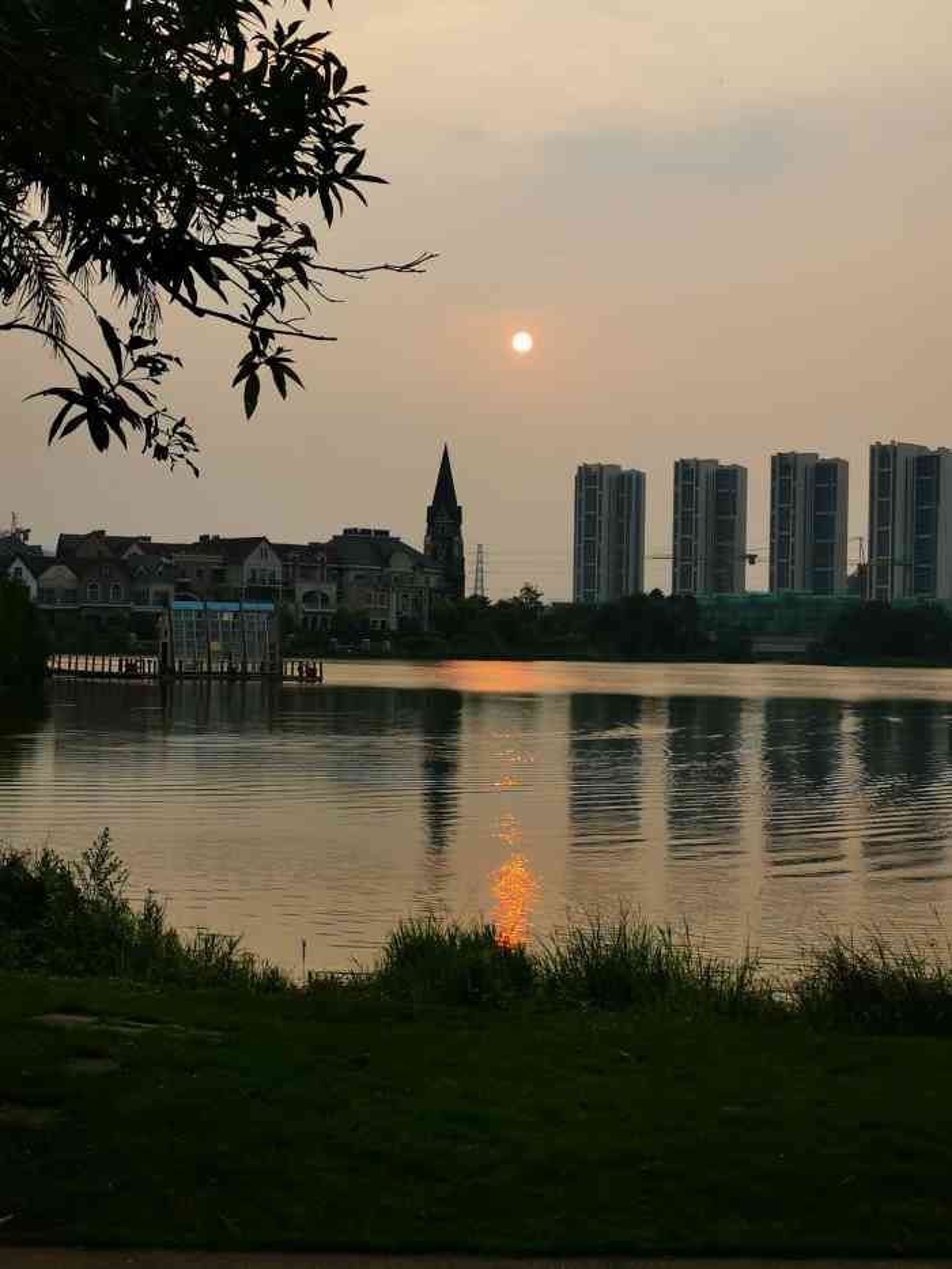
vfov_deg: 38.2
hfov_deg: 29.1
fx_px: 1833
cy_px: 634
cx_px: 476
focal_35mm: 50
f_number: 1.8
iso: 50
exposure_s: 1/2000
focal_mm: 4.75
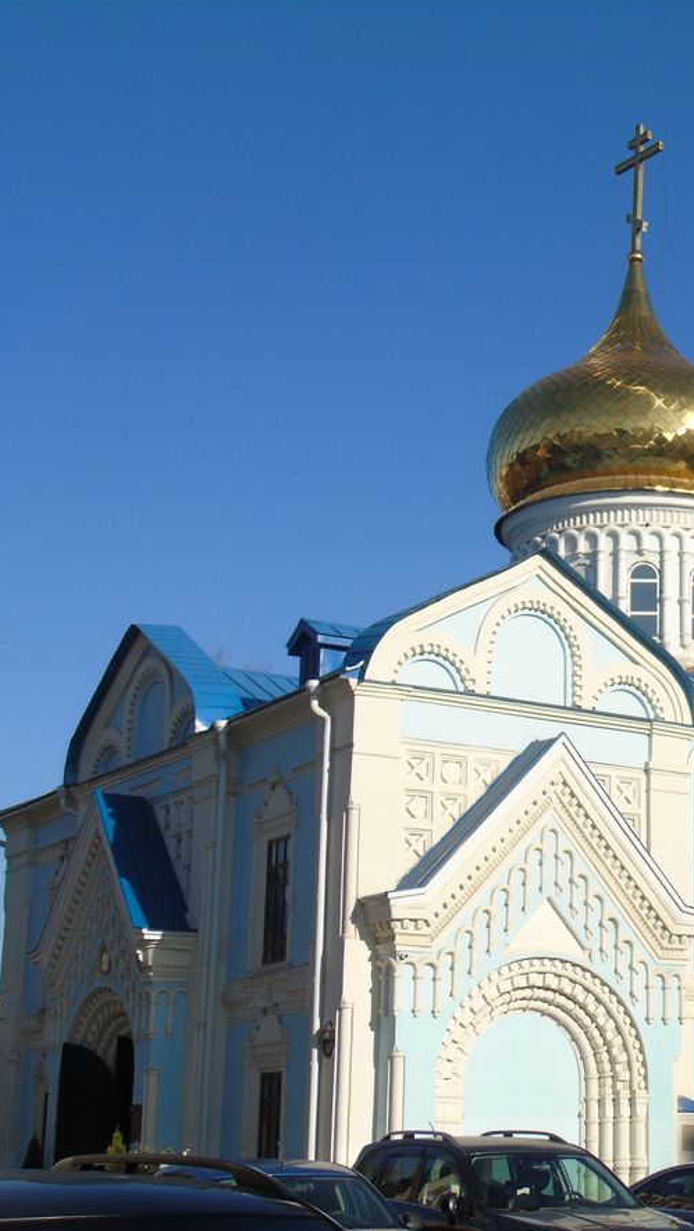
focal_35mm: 59
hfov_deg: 19.6
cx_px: 743
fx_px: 1928
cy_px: 620
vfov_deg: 35.4
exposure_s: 1/1000
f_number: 3.9
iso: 80
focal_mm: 7.1
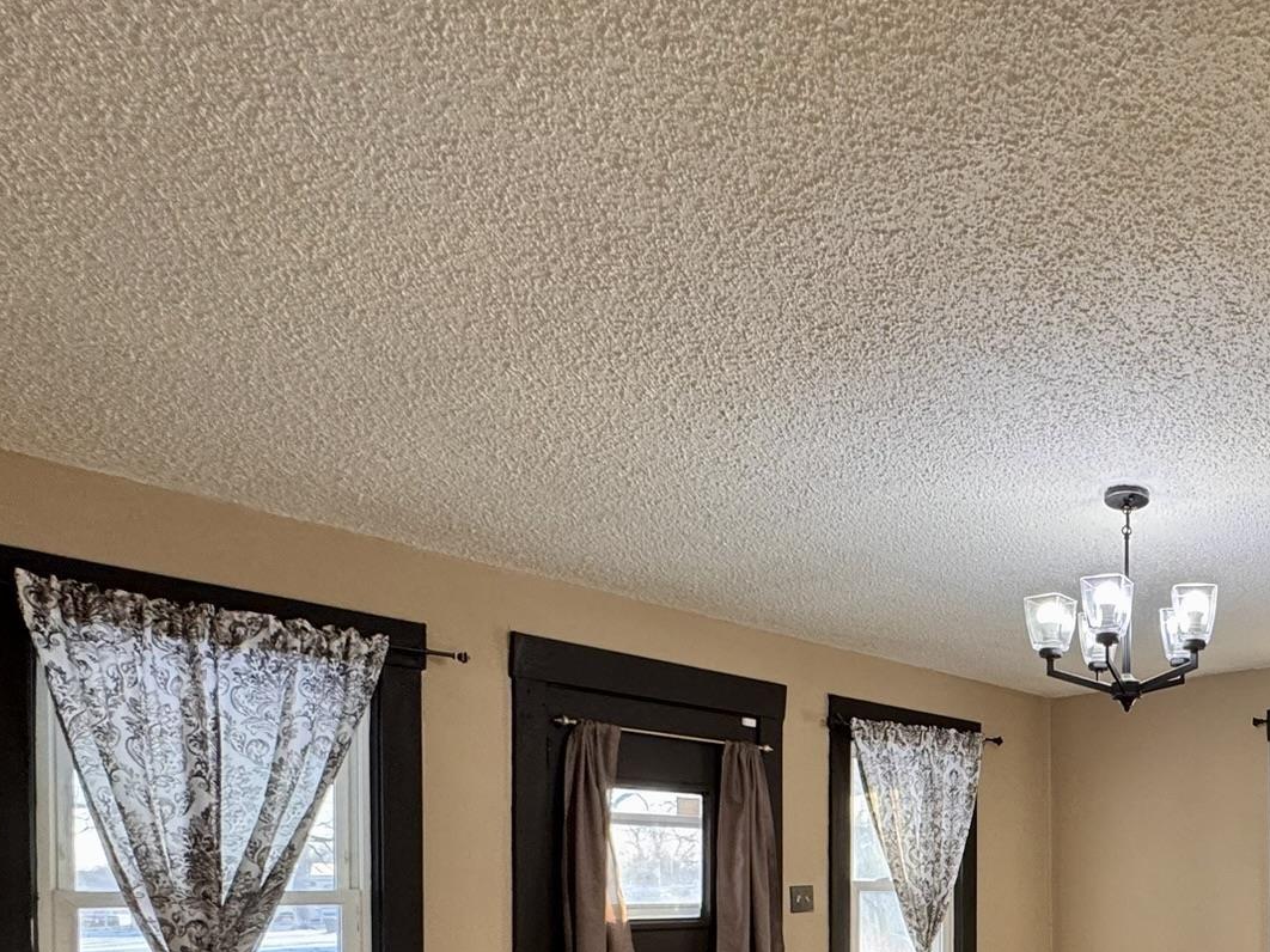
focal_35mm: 27
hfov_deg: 57.1
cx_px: 1119
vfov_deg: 45.3
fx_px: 990
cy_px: 897
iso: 250
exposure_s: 1/120
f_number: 2.2
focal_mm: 2.22
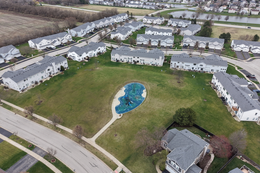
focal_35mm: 25
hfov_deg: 71.5
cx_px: 130
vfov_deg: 51.3
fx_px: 181
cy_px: 85
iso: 120
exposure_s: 1/1000
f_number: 1.8
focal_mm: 8.67
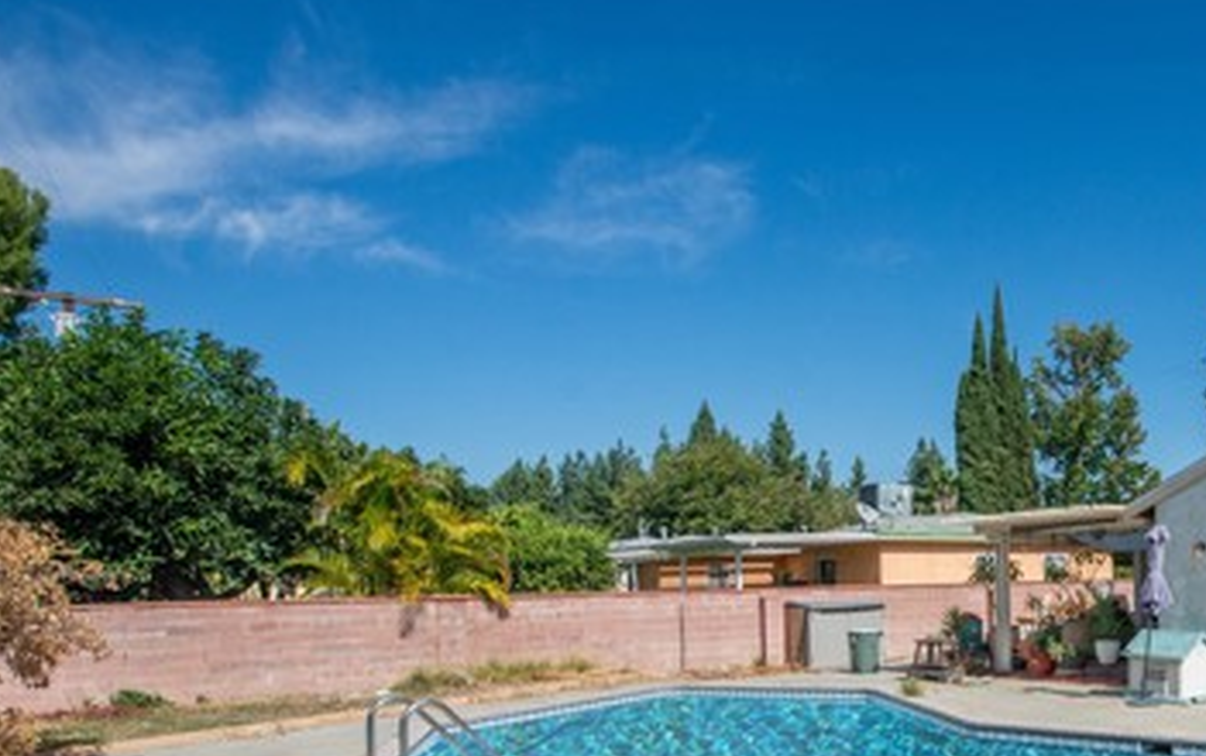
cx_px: 1024
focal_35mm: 26
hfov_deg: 62.1
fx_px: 855
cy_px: 572
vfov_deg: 45.9
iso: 400
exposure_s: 1/4000
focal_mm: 14
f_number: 5.6
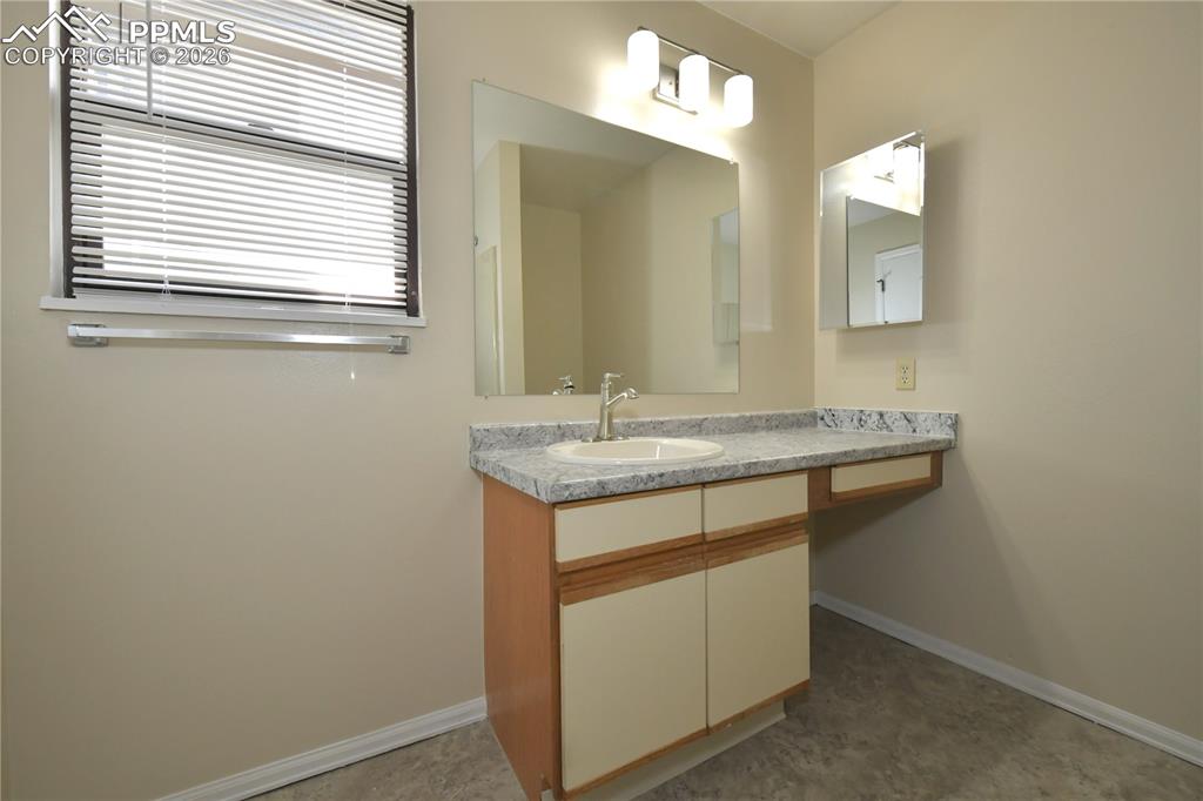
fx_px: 501
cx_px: 602
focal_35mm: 15
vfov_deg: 77.3
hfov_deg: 100.4
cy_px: 400
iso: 1600
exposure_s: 1/160
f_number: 10
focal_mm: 15
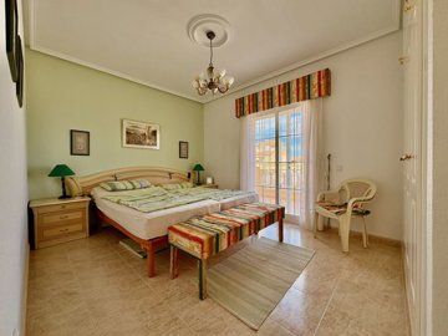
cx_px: 224
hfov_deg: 102.1
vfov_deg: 85.7
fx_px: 181
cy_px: 168
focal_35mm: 14
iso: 64
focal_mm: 2.22
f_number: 2.2
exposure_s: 1/276
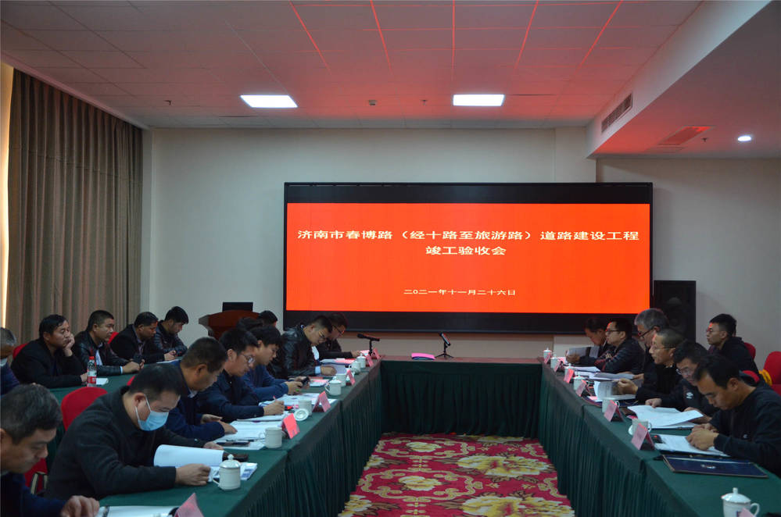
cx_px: 390
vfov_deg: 35.4
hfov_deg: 51.4
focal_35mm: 38
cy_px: 258
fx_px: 812
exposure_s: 1/50
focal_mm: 25
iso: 800
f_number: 4
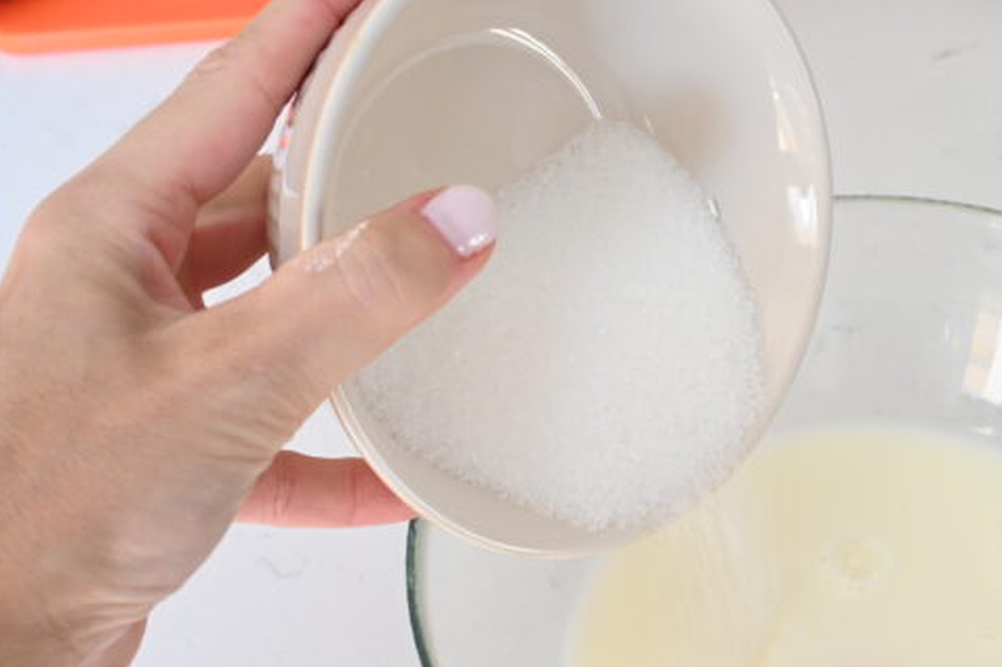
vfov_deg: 22.8
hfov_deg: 33.4
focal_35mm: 59
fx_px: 1642
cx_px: 726
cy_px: 468
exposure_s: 1/50
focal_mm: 26.5
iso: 1600
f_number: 7.1
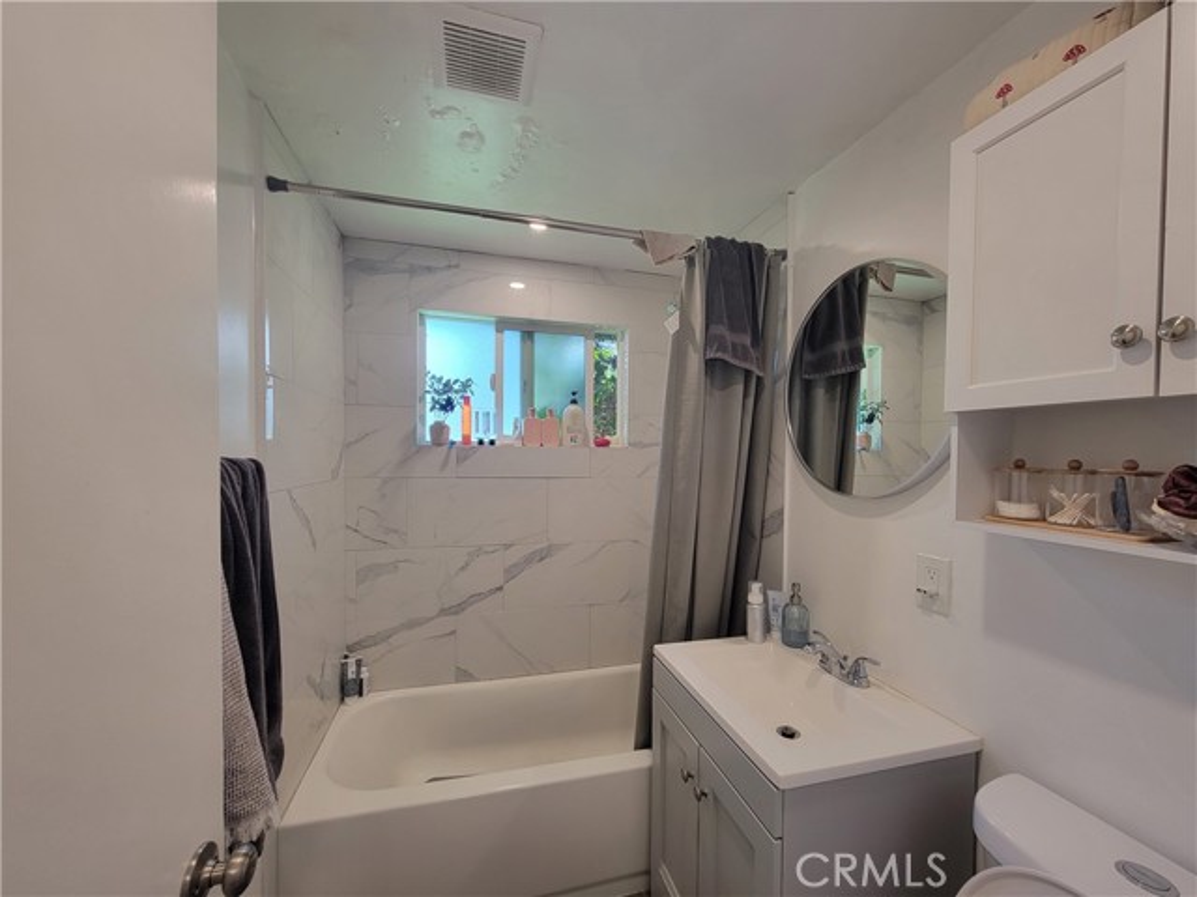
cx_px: 598
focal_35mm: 13
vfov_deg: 89.9
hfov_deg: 106.2
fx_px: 450
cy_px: 448
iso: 125
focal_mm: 2.2
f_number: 2.2
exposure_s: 1/60
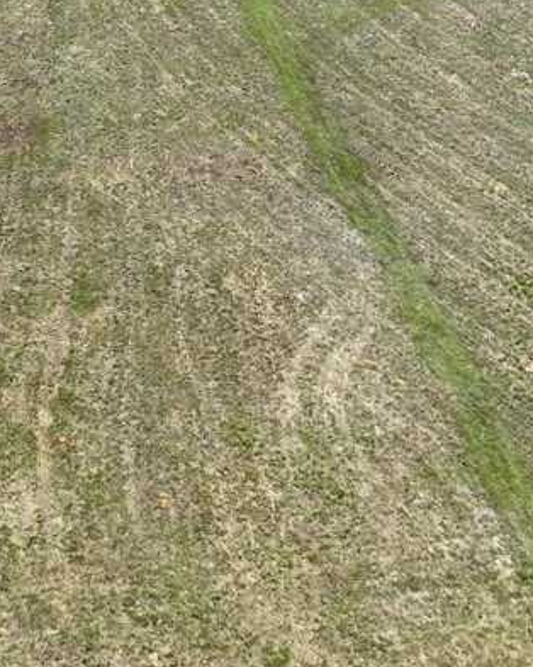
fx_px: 1204
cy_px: 154
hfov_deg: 24.4
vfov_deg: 30.4
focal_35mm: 61
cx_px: 76
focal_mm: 12.29
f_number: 2.8
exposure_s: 1/160
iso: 100
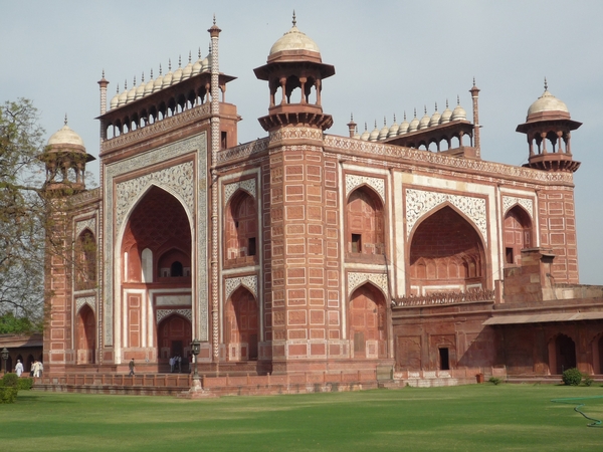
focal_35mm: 60
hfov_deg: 32.2
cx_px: 302
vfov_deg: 24.4
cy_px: 226
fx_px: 1045
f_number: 5
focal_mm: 8.8
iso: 100
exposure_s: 1/1000
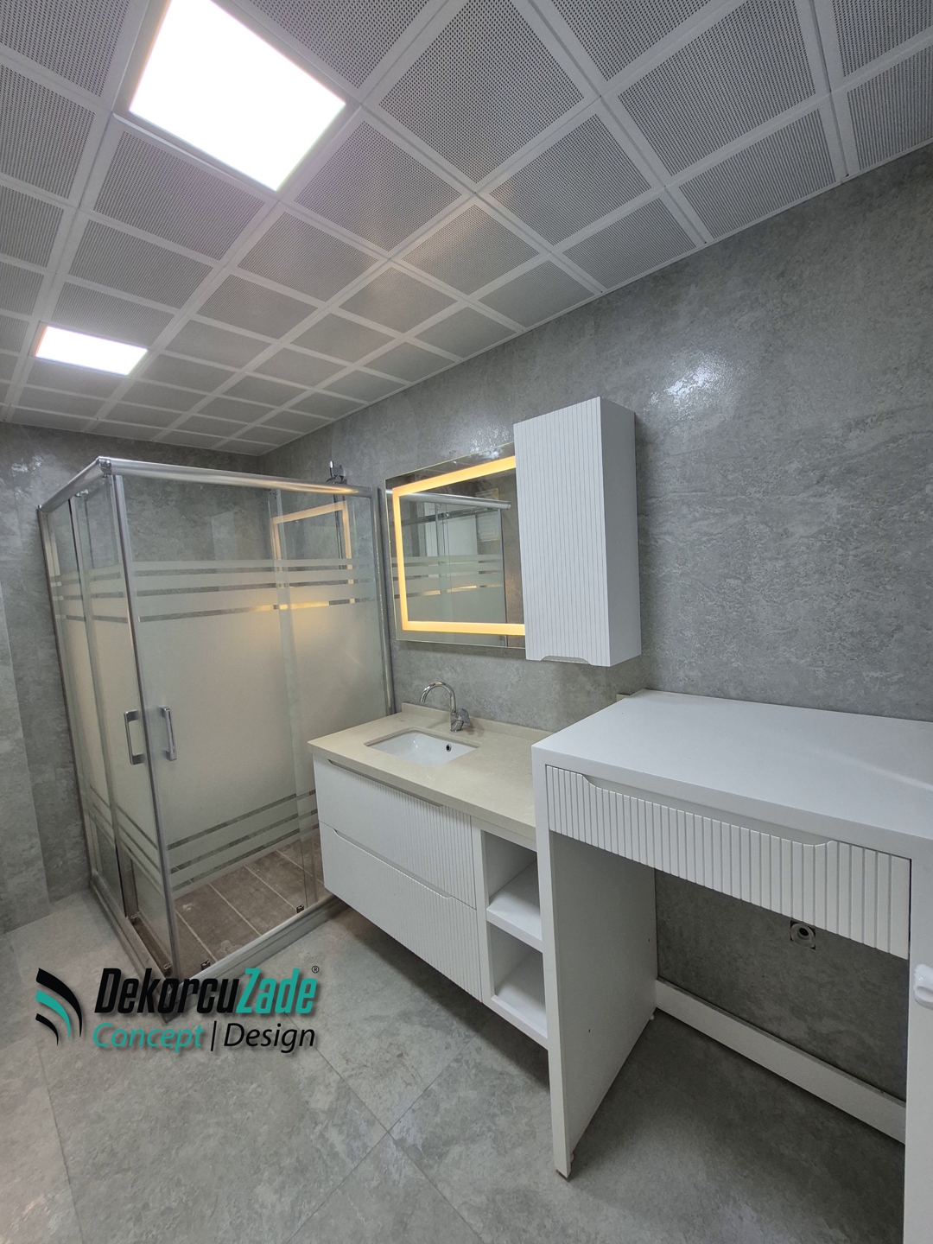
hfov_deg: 89.9
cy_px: 622
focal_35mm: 13
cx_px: 466
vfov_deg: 106.2
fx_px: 467
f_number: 2.2
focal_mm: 1.74
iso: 100
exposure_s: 1/50
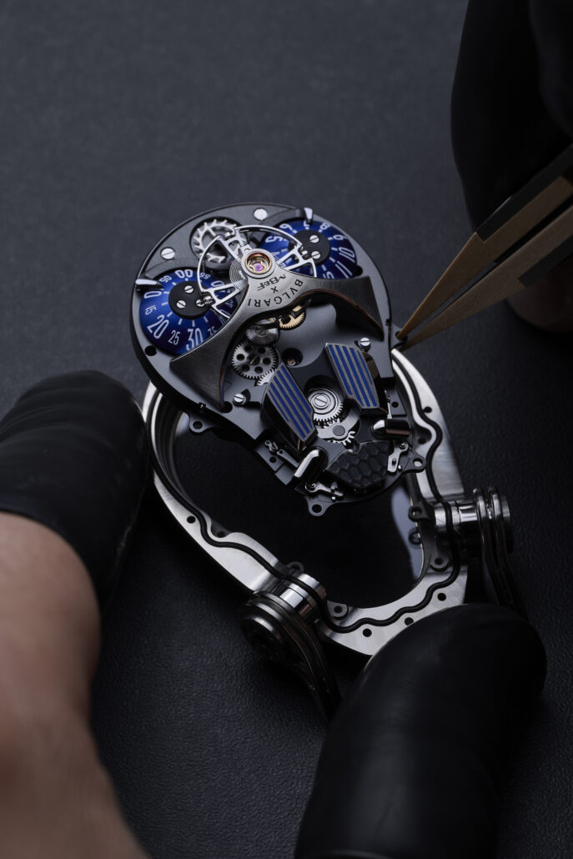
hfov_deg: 13.0
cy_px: 430
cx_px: 286
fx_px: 2506
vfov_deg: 19.5
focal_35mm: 105
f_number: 20
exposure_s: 1/125
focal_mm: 105
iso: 125
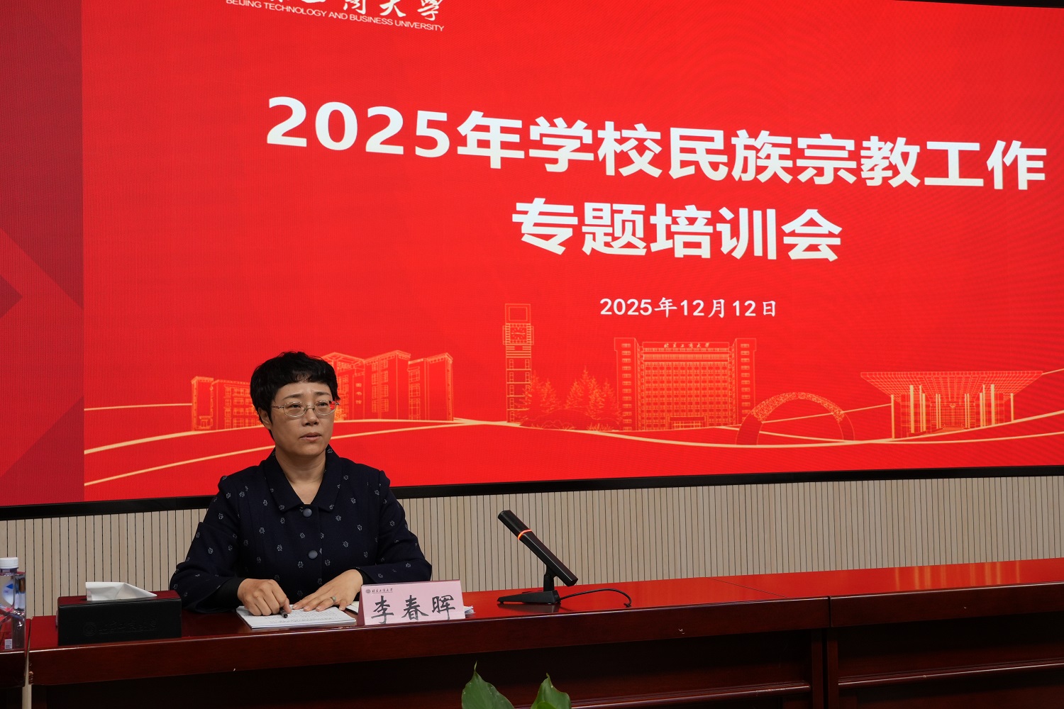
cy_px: 354
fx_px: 1419
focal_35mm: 48
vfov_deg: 28.1
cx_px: 532
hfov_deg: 41.1
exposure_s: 1/60
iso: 500
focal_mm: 32
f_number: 6.3
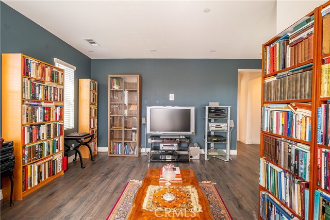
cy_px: 110
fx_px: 138
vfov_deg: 77.4
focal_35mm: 15
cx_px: 165
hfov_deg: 100.4
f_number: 8
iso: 200
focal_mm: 15
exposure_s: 1/20
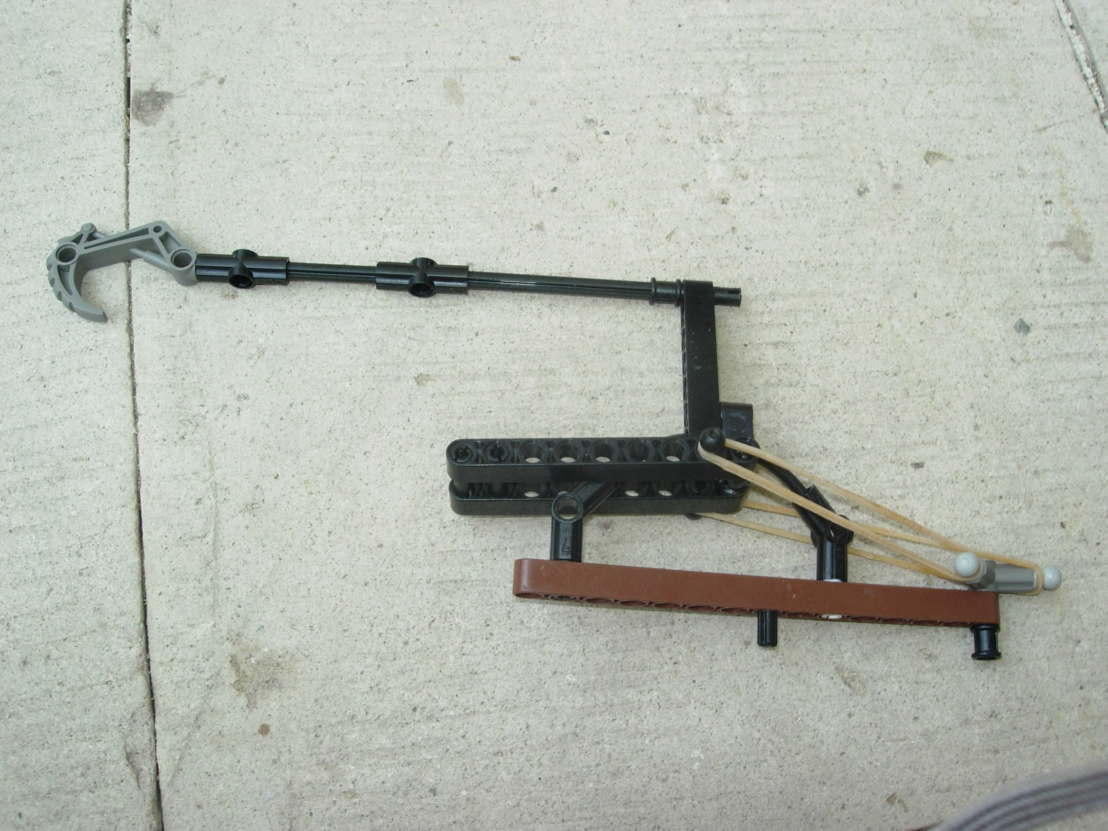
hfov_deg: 49.0
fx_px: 1216
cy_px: 416
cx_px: 554
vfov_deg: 37.7
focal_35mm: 38
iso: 79
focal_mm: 7.8
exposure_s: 1/39.1
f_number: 4.8
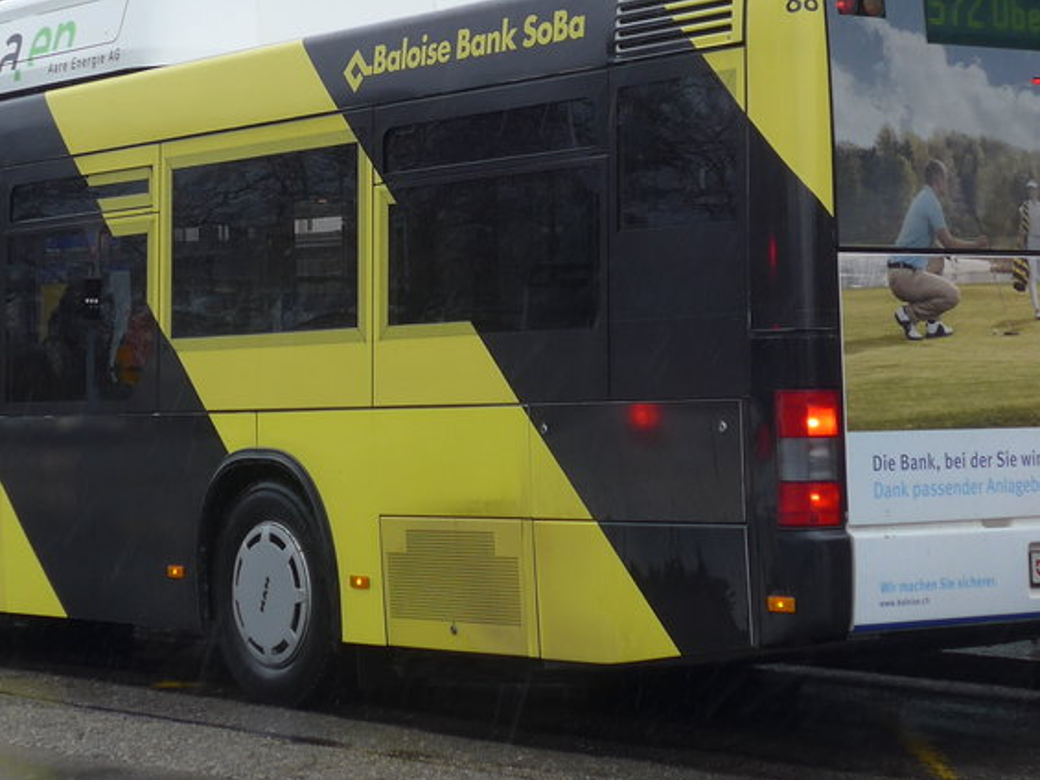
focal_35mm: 104
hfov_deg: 18.9
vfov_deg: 14.2
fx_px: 3125
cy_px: 162
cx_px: 427
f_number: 3.2
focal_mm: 10.1
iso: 80
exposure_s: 1/125
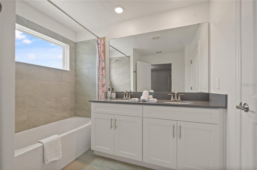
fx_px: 107
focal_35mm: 15
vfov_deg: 77.0
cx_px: 128
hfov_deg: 100.5
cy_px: 85
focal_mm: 10
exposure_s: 1/8
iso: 200
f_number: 8
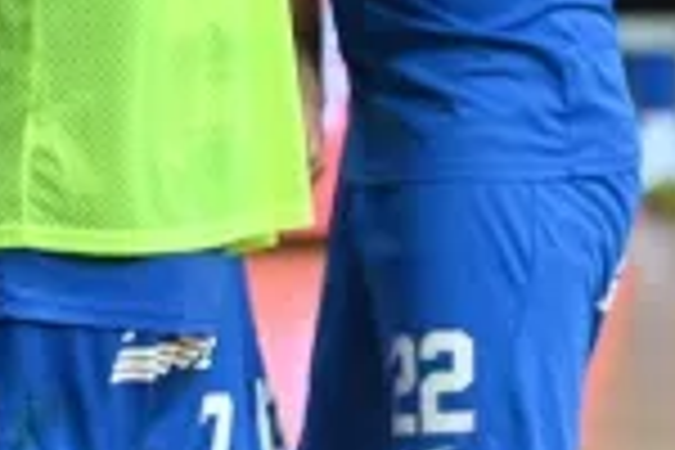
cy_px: 218
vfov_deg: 2.0
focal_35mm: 685
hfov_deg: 3.0
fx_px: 12843
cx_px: -770
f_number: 2.8
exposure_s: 1/2000
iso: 4000
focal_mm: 135
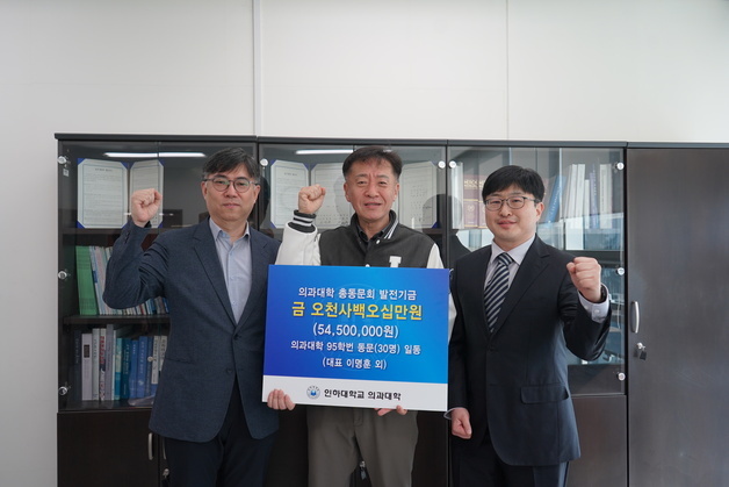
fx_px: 567
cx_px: 364
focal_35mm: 28
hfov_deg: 65.5
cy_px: 244
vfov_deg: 46.4
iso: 400
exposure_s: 1/160
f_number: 4
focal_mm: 28
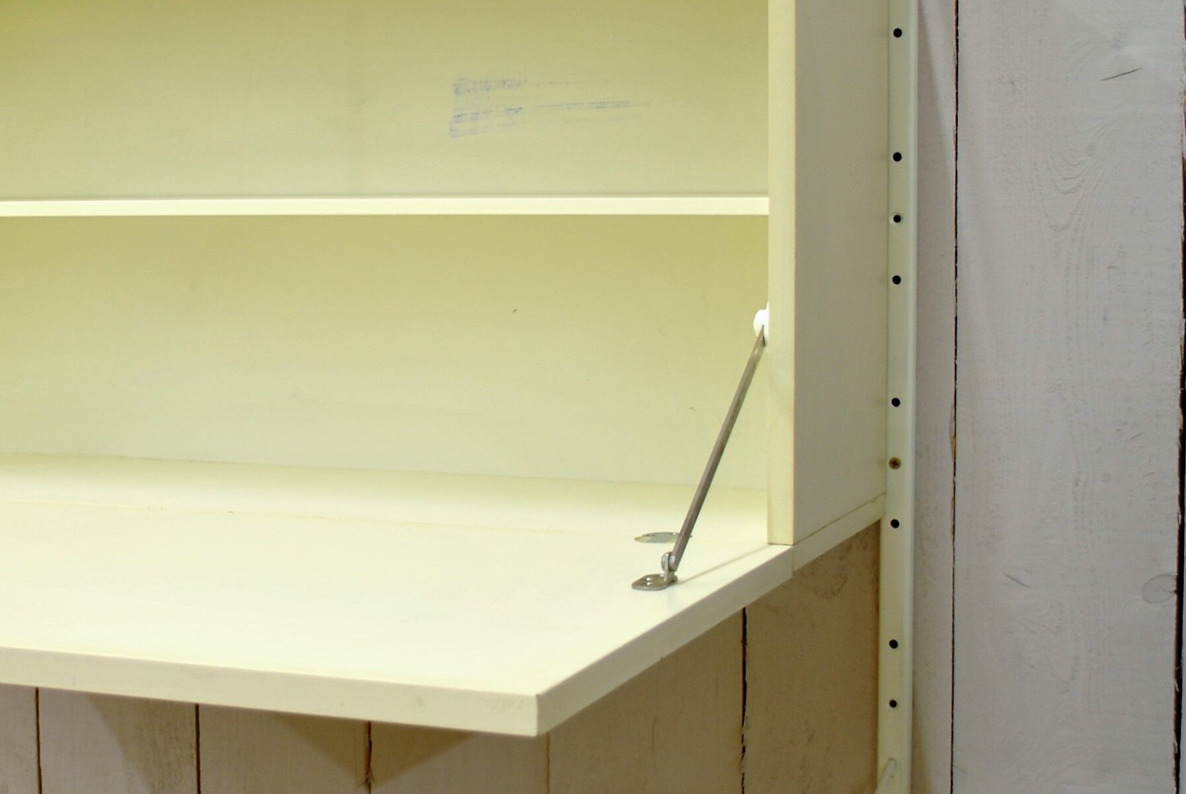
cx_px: 282
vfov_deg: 20.4
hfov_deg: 29.5
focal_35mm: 67
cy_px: 362
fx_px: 2210
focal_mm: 22
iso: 100
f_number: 4
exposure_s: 1/10
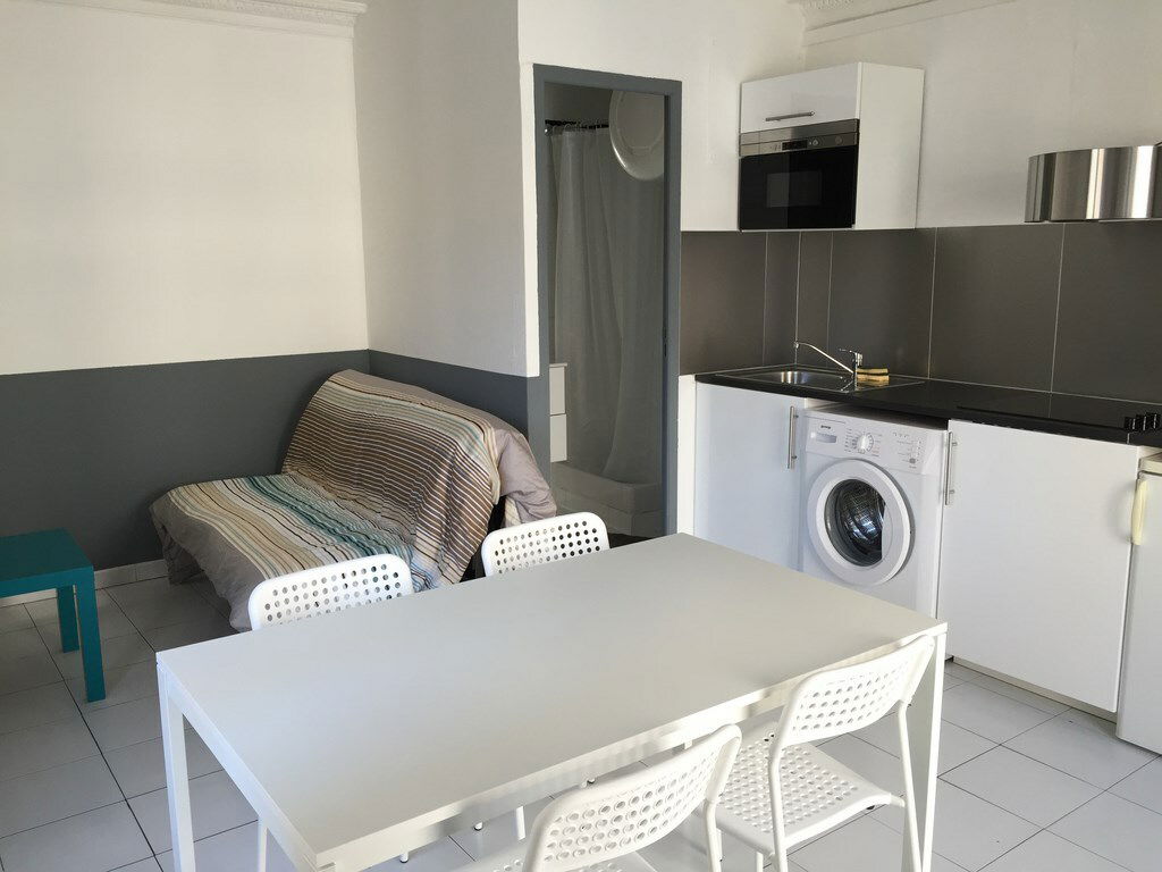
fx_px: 973
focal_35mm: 29
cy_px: 436
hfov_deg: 61.7
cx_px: 581
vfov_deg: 48.2
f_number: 2.2
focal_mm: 4.15
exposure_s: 1/120
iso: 50
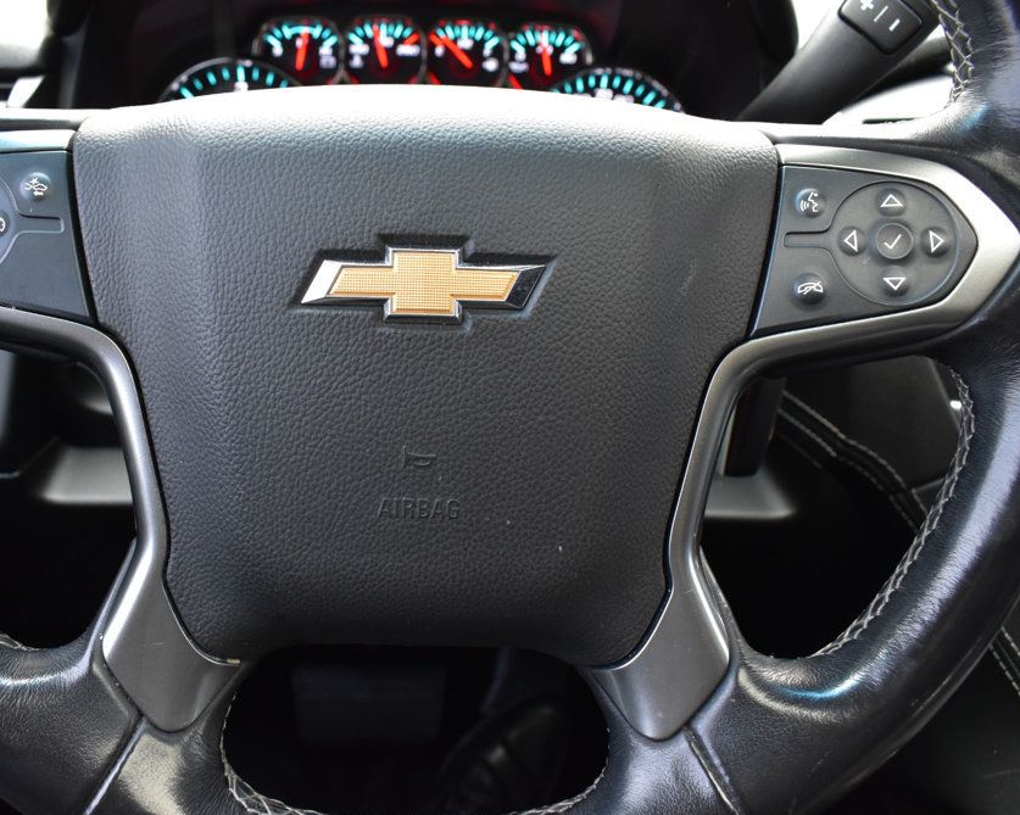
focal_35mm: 31
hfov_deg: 56.9
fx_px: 936
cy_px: 411
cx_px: 429
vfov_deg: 47.1
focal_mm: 18
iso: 1600
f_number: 6.3
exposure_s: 1/15
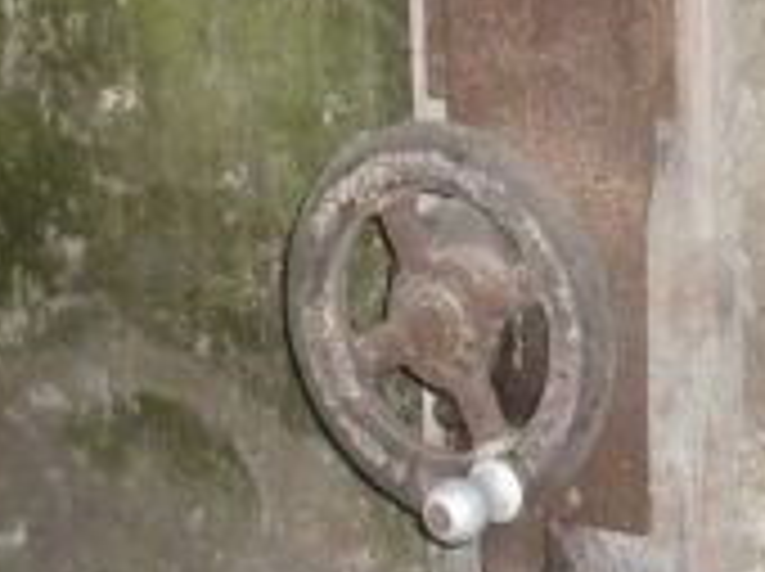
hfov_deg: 19.8
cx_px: 504
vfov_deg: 14.7
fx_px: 2185
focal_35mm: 99
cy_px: 36
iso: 320
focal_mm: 5.8
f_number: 2.8
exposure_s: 1/30
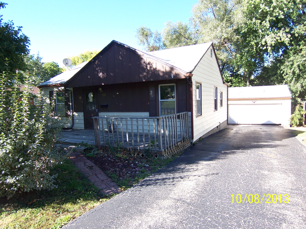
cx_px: 153
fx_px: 203
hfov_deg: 73.9
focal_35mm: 23
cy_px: 114
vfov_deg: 58.9
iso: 64
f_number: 2.8
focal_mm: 3.8
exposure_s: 1/200
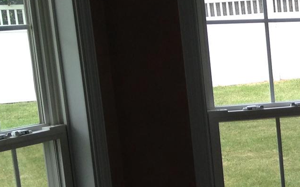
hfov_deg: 16.5
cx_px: 473
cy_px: 175
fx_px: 924
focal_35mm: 113
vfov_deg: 11.5
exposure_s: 1/238
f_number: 2.4
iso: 50
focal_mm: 4.12
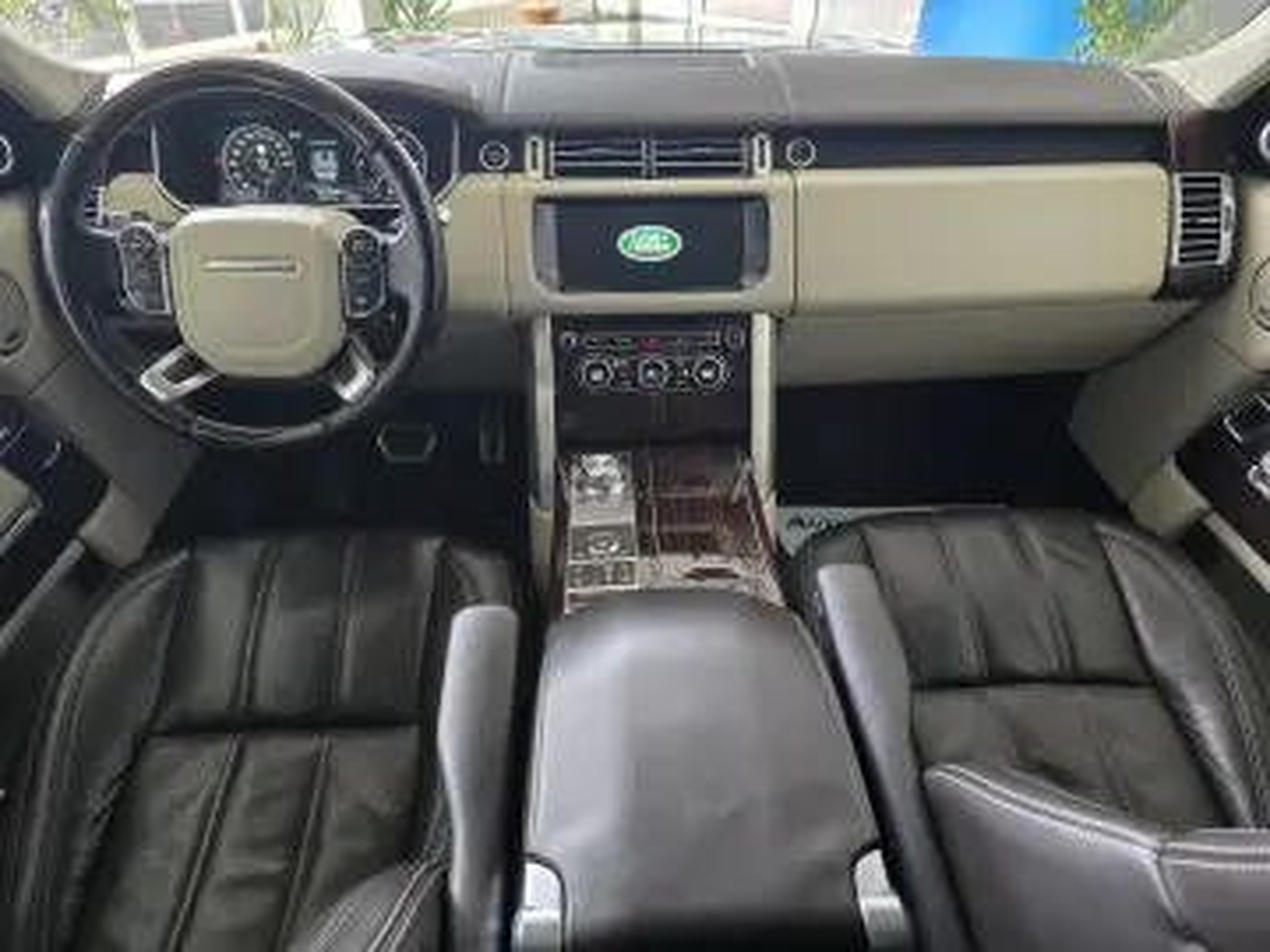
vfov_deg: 58.9
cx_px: 635
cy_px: 476
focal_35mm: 23
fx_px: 844
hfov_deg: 73.9
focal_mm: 6.3
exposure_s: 1/50
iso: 250
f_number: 1.7
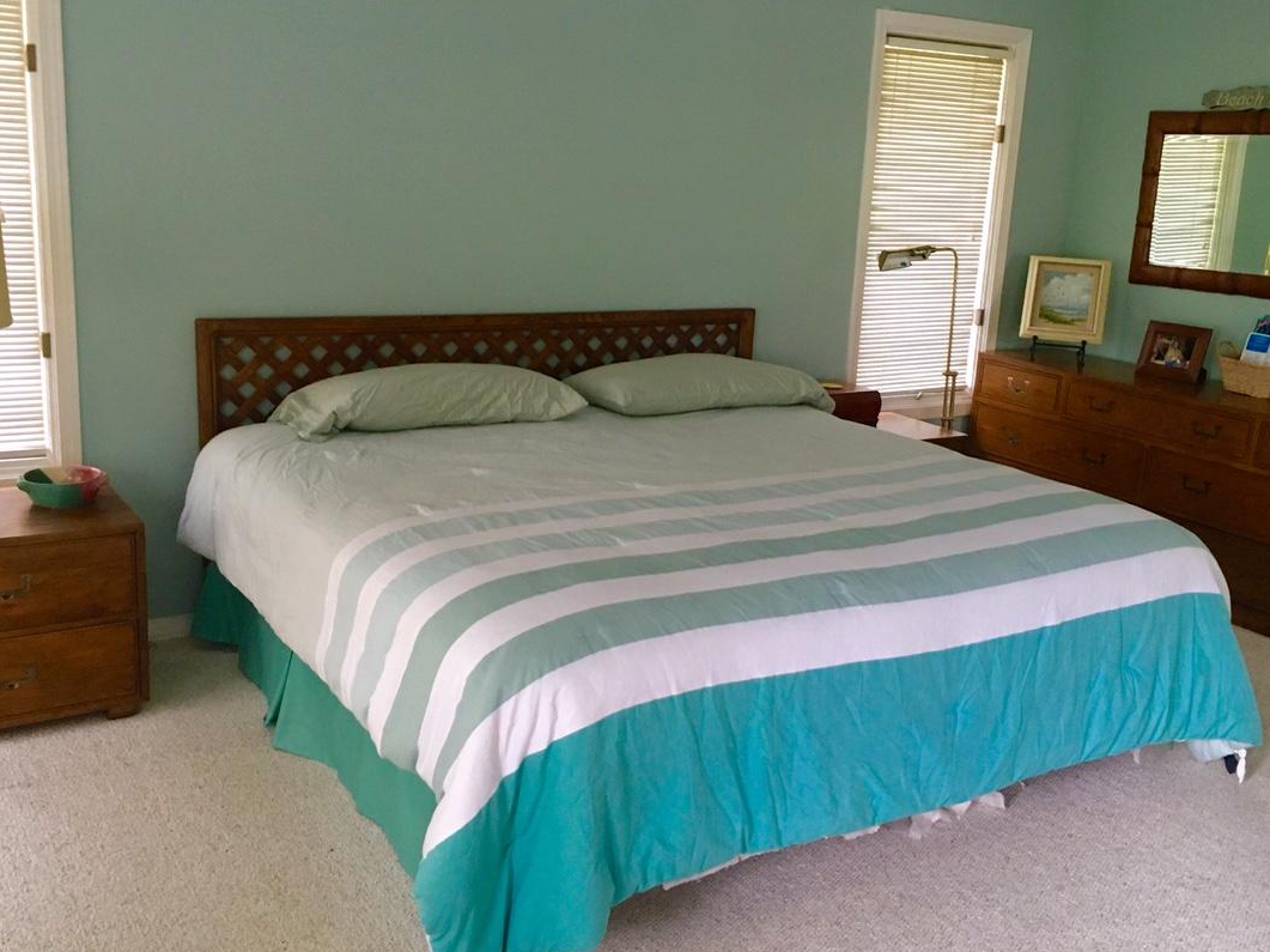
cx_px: 673
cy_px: 469
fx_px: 1284
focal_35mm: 35
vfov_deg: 40.7
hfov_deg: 52.6
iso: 125
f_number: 2.2
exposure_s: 1/30
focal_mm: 4.15
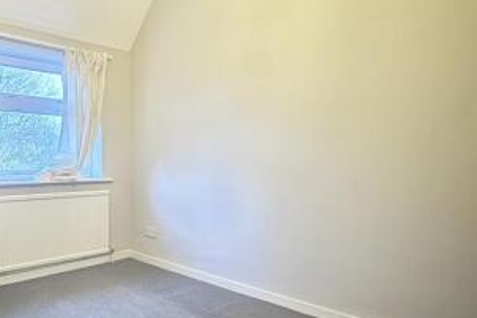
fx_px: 371
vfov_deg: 45.8
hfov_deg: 62.6
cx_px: 133
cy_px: 207
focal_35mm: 28
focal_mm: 2.22
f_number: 2.2
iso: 800
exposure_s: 1/17
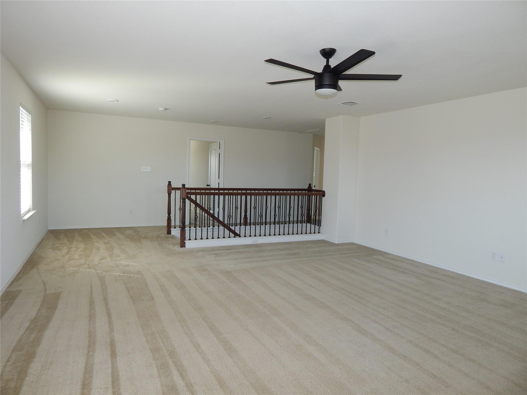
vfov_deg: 58.9
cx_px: 264
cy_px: 198
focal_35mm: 23
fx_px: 350
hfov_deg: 73.9
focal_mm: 4
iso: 125
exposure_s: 1/50
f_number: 3
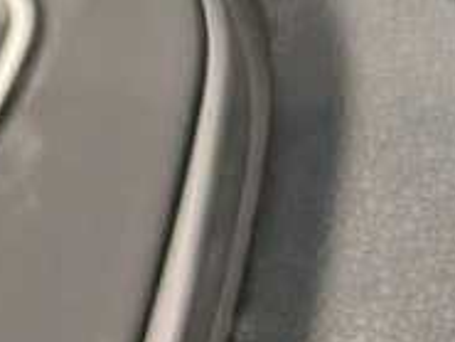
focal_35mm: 133
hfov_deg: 13.0
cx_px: -430
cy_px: 805
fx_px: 1749
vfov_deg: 9.9
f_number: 1.7
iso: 675
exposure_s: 1/100
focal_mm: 4.53
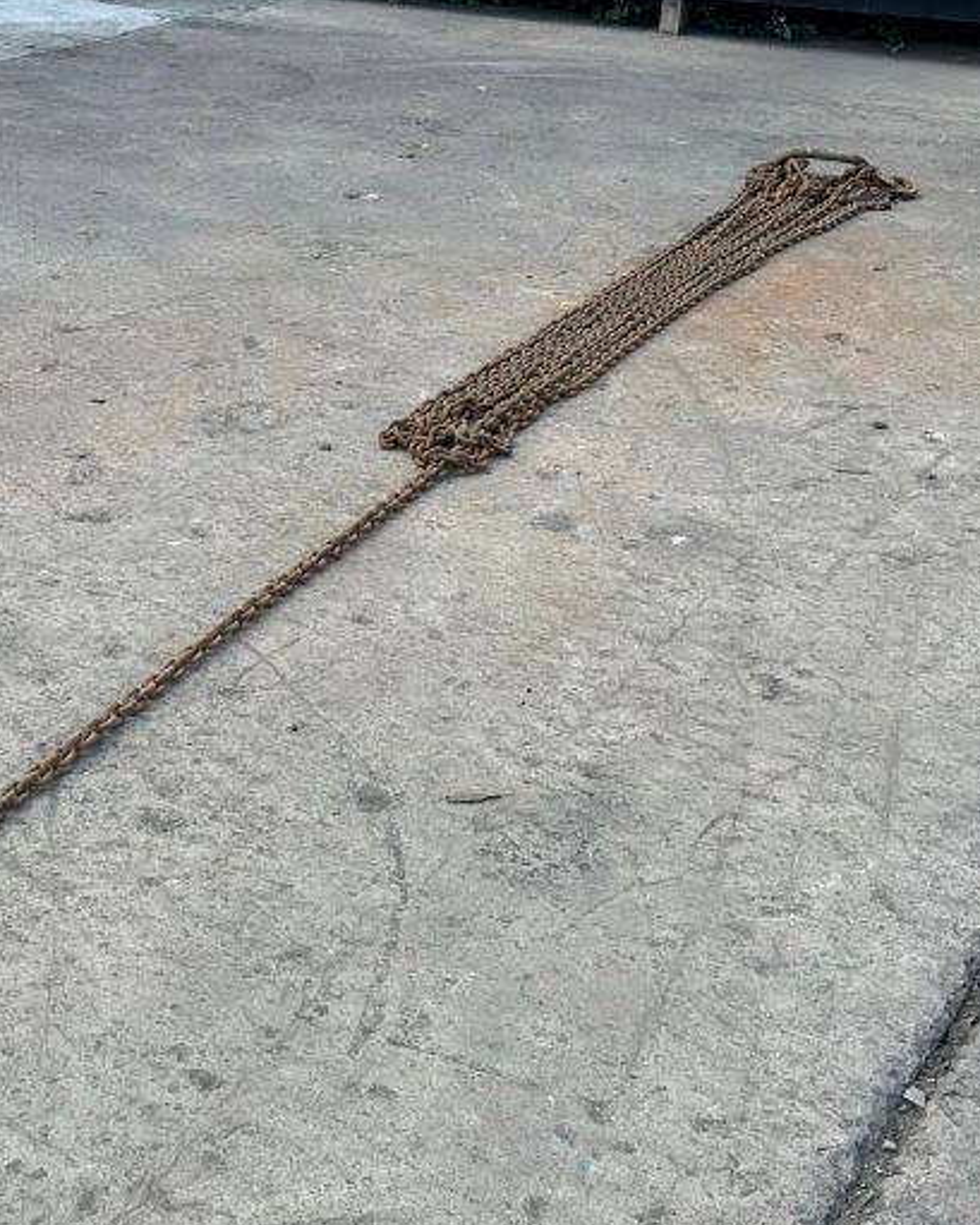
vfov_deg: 34.1
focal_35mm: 55
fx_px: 1993
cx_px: 77
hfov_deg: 26.6
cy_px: 707
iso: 80
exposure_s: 1/1357
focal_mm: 6.86
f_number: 1.78
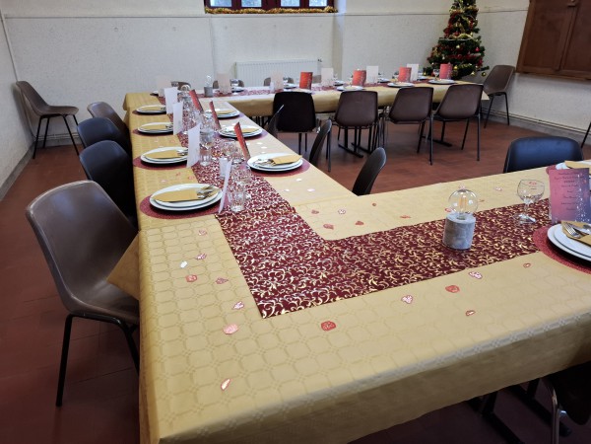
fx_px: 393
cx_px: 296
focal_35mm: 23
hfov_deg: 73.9
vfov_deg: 58.9
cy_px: 222
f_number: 1.8
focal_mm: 5.54
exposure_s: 1/50
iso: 200
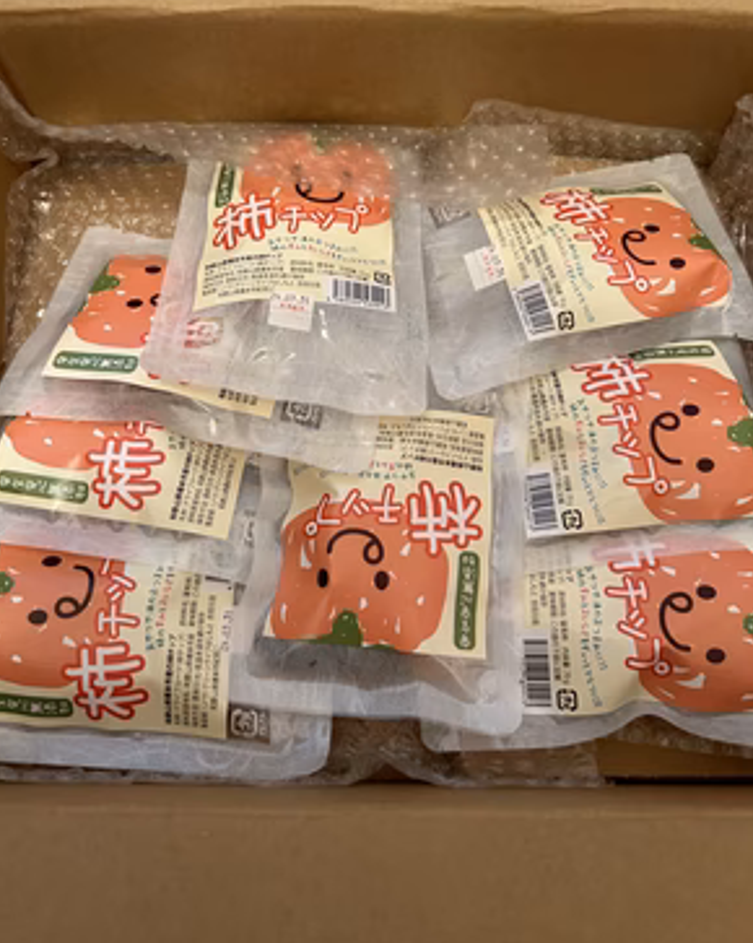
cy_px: 426
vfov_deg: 62.1
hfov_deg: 51.5
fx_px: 781
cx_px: 374
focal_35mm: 28
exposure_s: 1/50
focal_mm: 5.7
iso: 250
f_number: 1.5
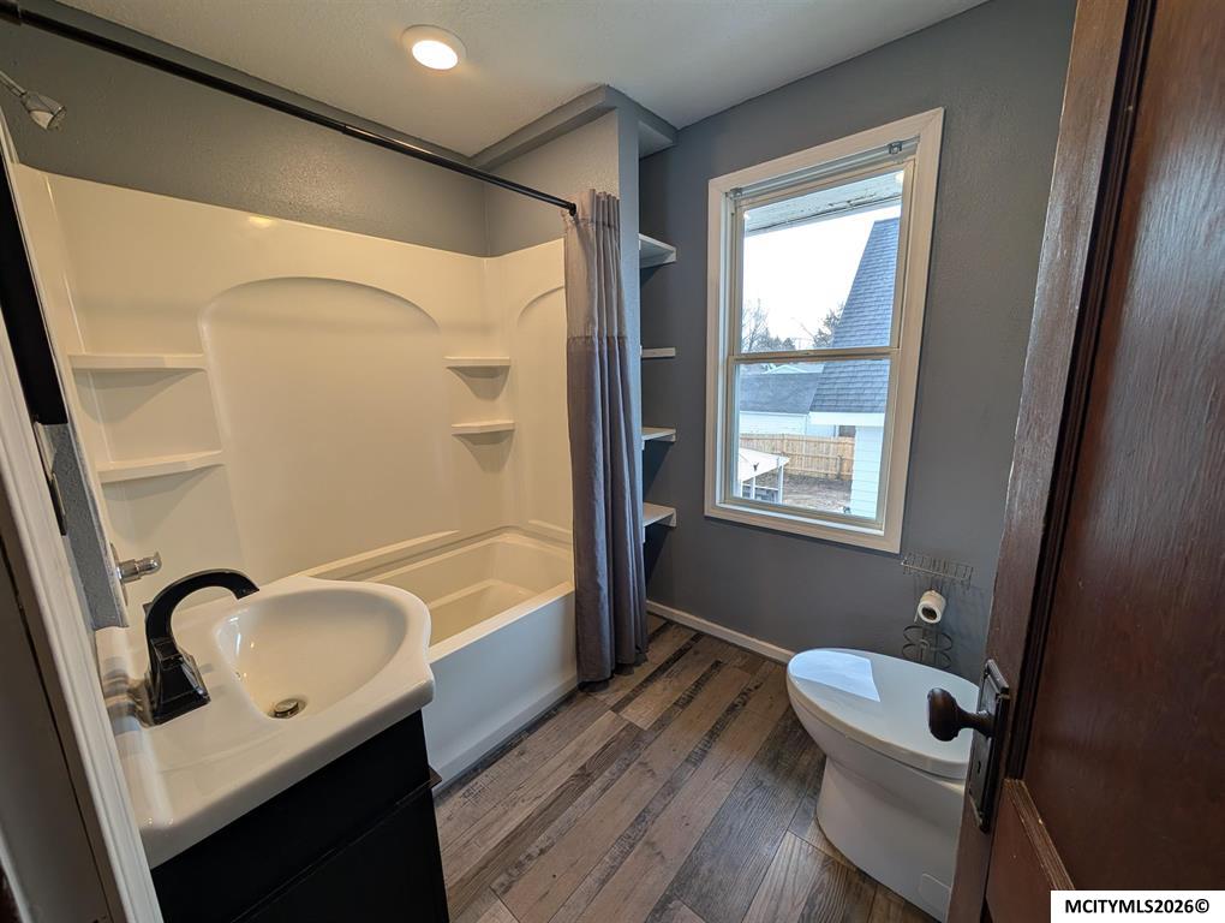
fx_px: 425
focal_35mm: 12
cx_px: 612
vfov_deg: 94.6
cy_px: 462
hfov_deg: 110.5
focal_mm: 2.02
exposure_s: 1/147
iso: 55
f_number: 1.7
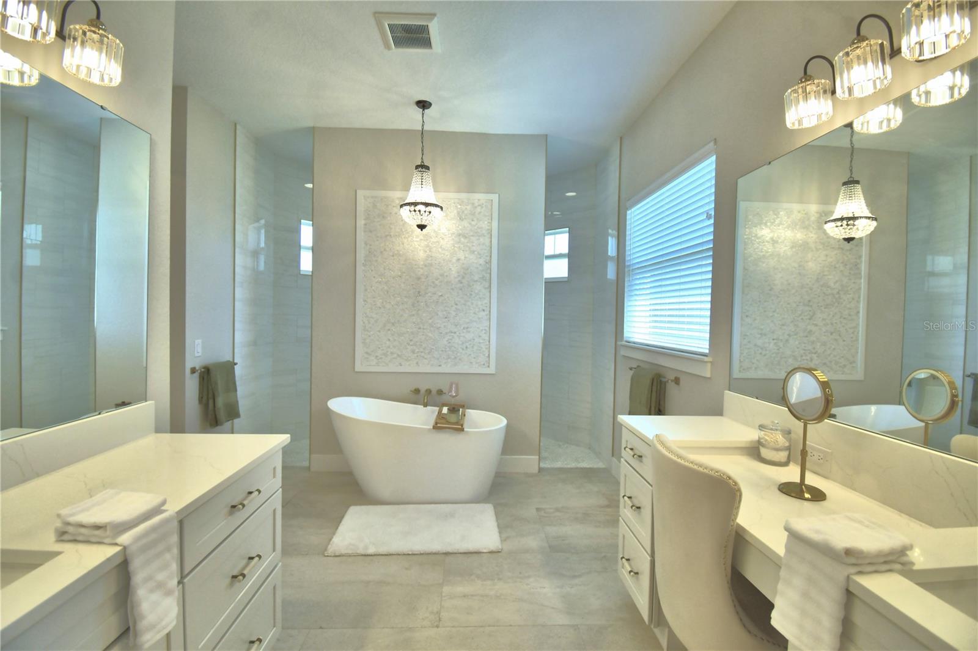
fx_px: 407
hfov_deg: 100.4
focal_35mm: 15
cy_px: 326
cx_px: 489
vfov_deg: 77.3
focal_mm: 10
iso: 200
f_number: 4.5
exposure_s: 1/160
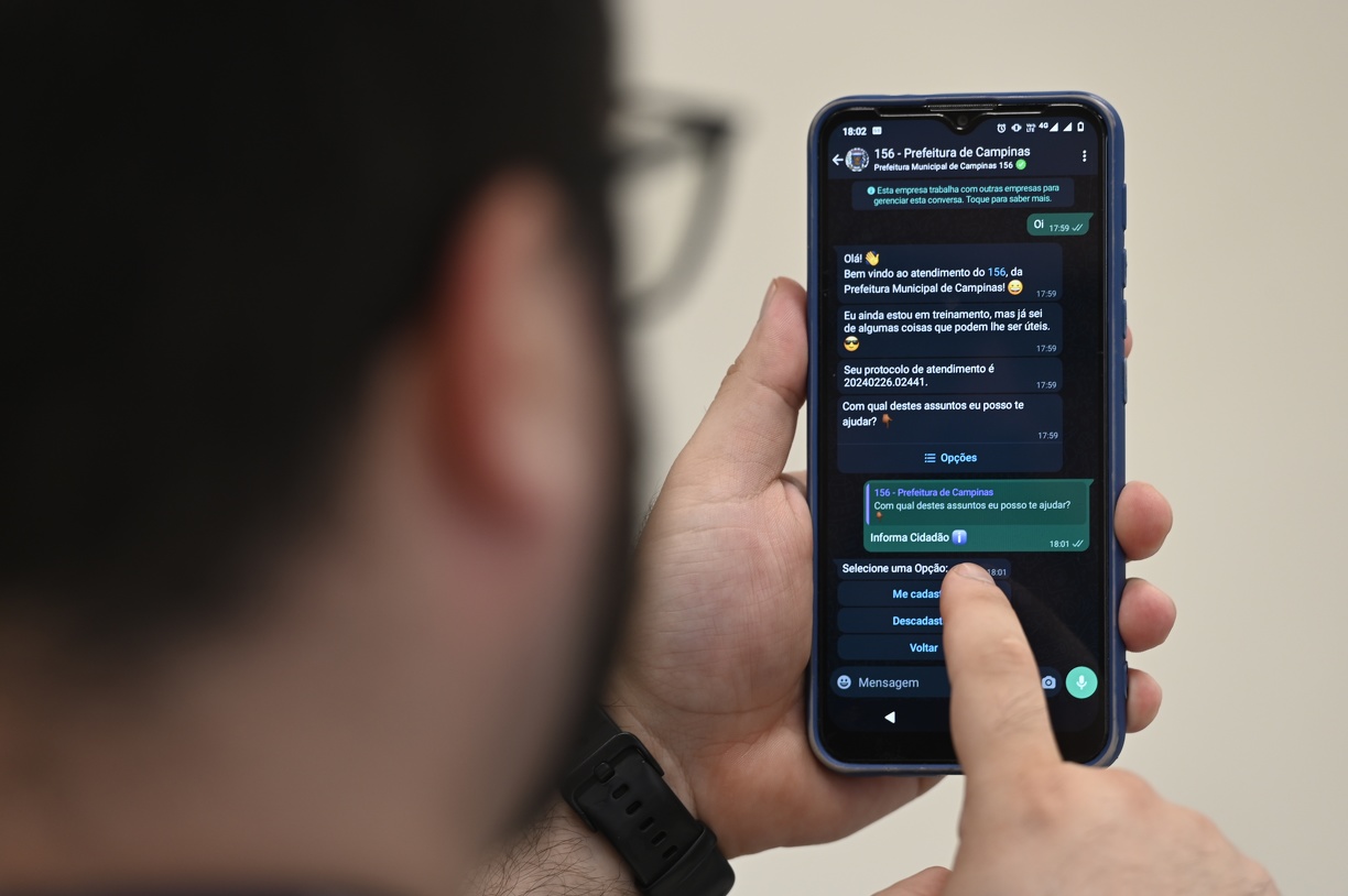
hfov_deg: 11.1
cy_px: 448
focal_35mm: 185
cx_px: 674
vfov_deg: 7.4
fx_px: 6921
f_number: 4
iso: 400
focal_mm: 185
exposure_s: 1/30
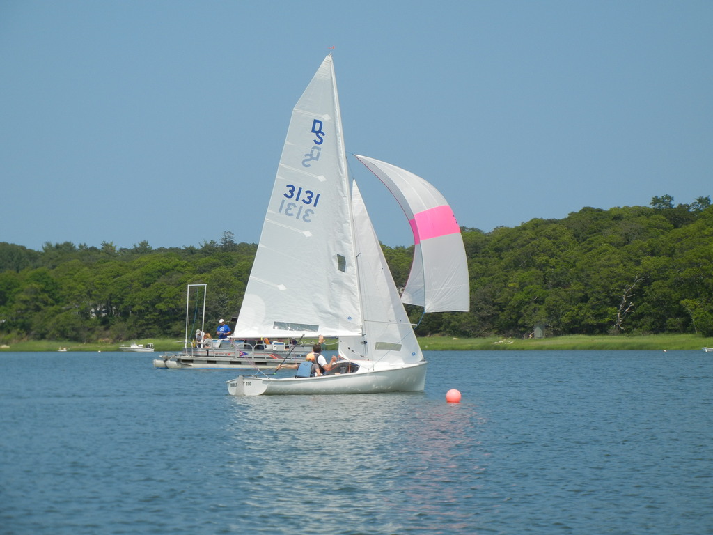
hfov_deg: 14.8
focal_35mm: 133
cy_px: 268
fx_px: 2739
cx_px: 356
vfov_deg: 11.1
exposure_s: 1/328
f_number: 9.2
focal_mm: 24
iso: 160
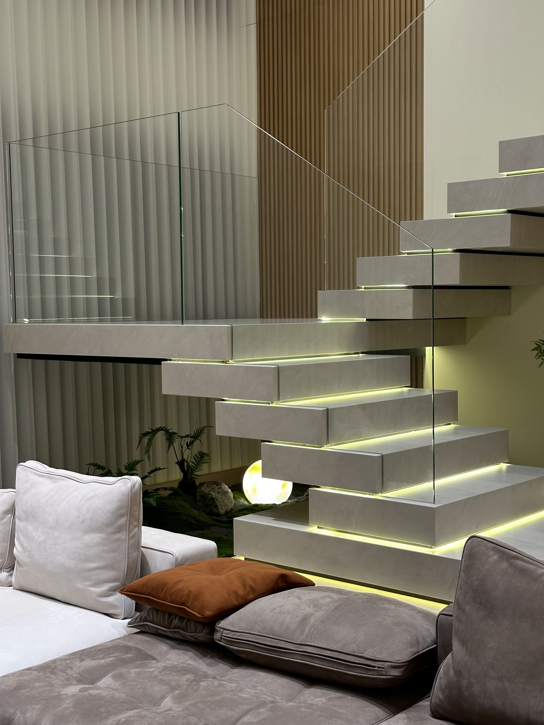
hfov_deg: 30.3
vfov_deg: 39.7
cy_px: 362
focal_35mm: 48
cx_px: 272
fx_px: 1006
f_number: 1.78
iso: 80
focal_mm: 6.86
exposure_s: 1/50
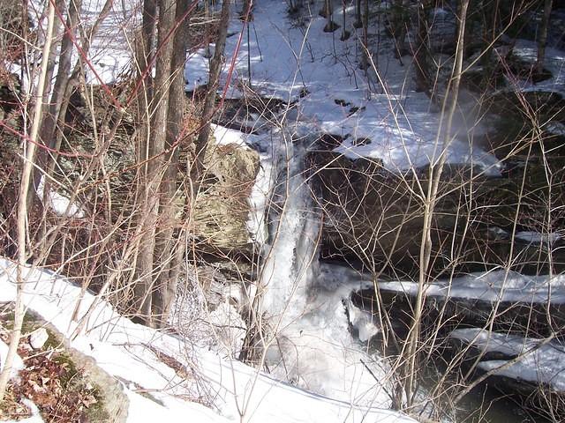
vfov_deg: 41.8
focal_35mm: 34
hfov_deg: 54.0
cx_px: 282
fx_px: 555
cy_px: 212
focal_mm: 5.6
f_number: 5.6
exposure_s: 1/250
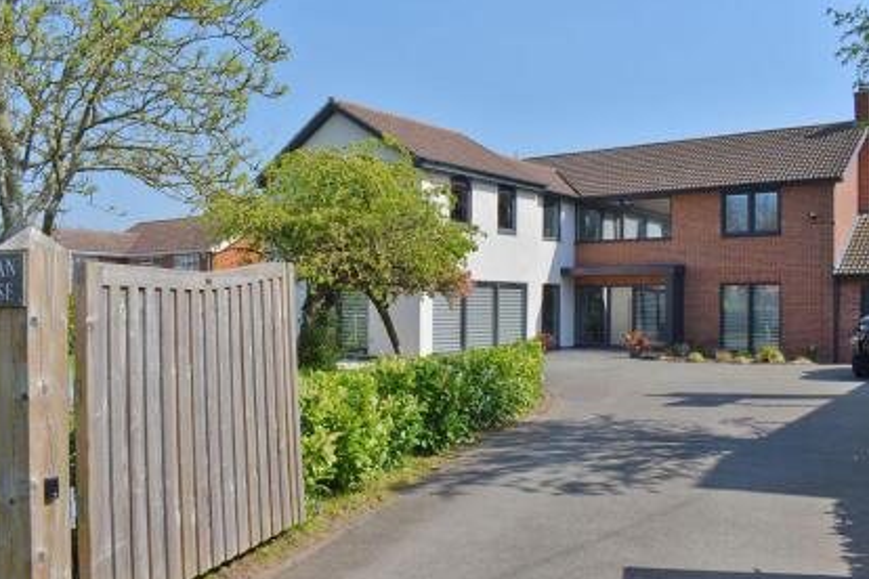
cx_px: 444
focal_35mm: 31
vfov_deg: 42.2
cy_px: 326
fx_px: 748
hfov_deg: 60.3
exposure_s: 1/320
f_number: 9
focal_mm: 18
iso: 100
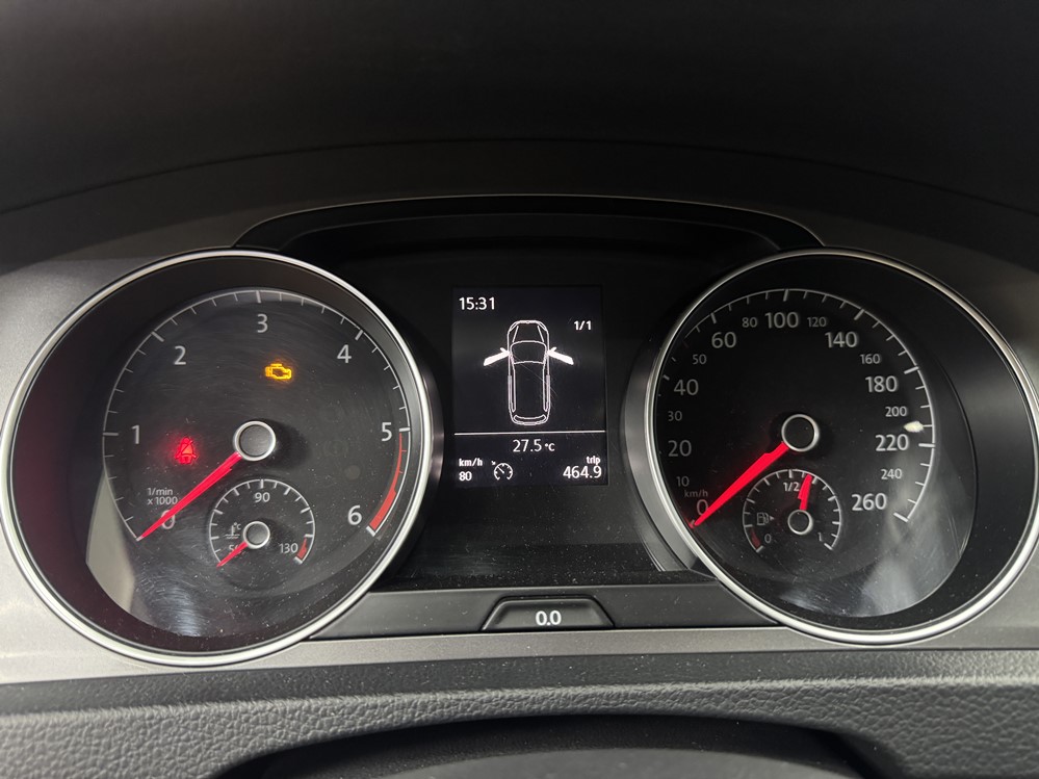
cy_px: 390
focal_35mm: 24
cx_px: 520
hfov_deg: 71.6
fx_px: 720
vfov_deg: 56.8
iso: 640
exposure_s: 1/34
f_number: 1.78
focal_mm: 6.76
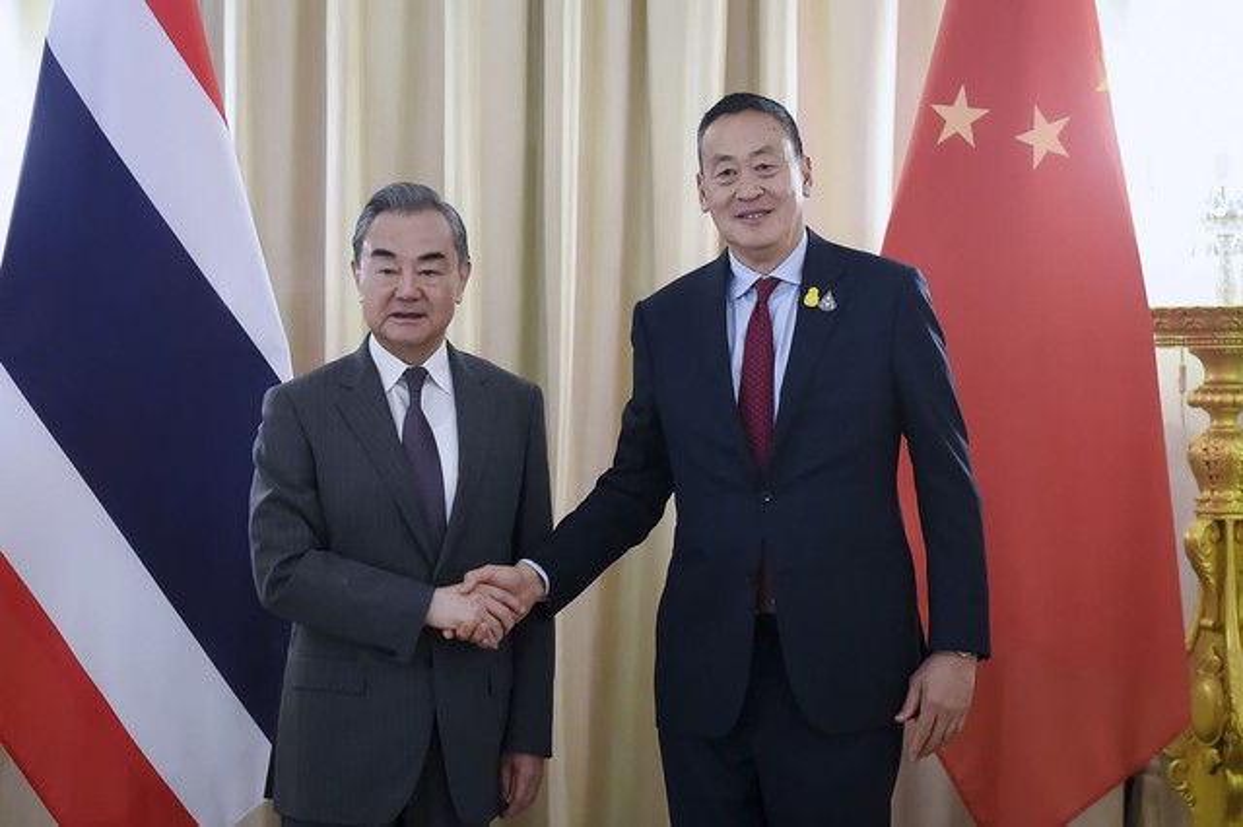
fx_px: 2140
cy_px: 414
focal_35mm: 62
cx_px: 622
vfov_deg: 21.9
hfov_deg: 32.4
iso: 4000
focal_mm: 62
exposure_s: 1/200
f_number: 2.8
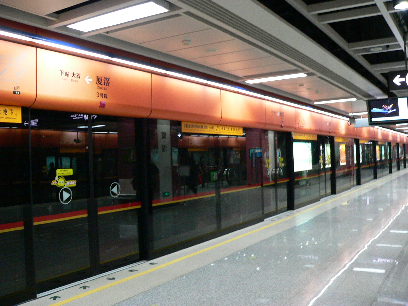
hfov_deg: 51.4
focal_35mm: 36
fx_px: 424
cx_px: 204
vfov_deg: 39.7
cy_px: 153
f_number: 2.8
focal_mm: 6
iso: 200
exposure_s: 1/8
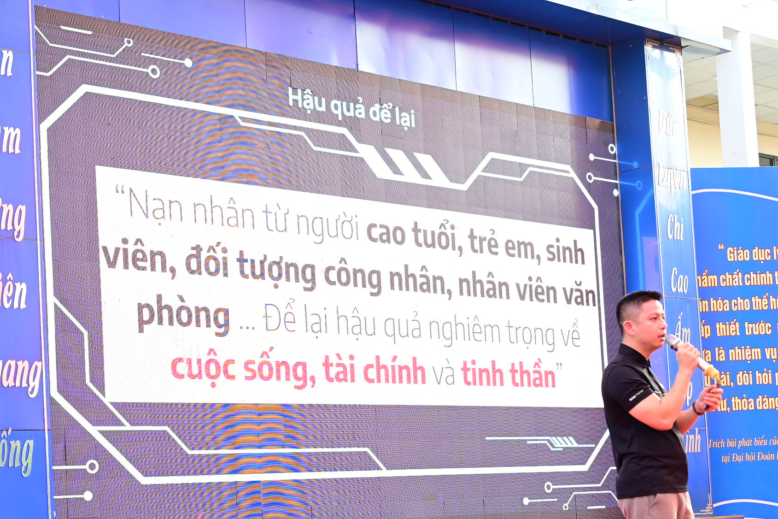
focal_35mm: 77
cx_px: 369
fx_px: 1664
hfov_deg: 26.3
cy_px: 392
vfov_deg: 17.6
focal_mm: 43
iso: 640
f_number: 4
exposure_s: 1/125
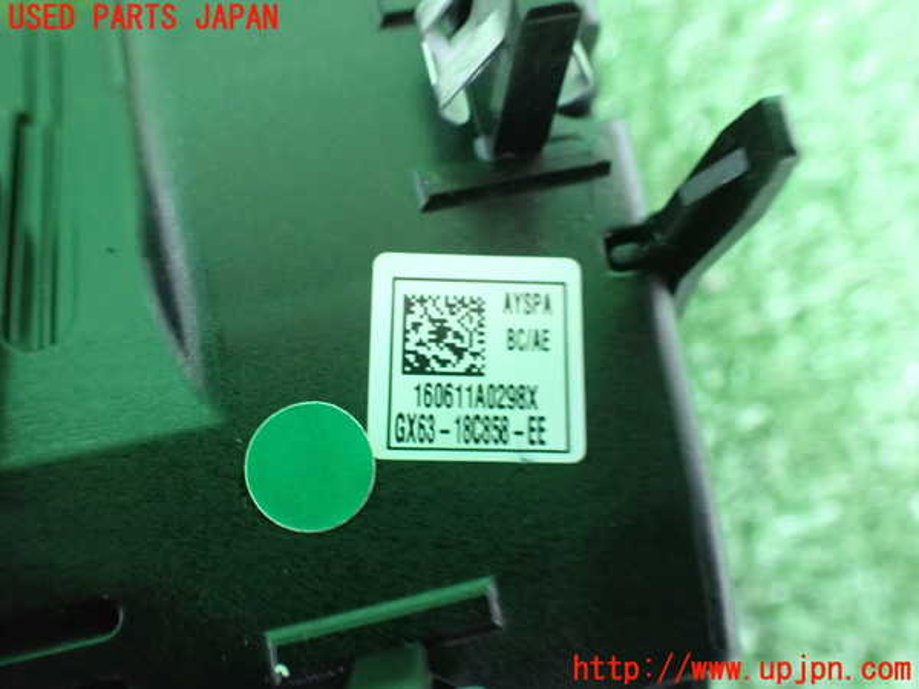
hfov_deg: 60.0
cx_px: 460
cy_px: 344
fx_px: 796
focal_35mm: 30
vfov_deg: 46.8
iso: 1250
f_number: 2.3
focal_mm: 5.4
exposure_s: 1/30
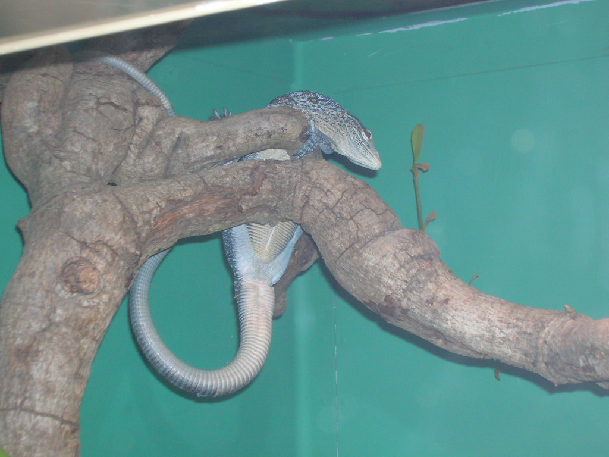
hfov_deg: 25.0
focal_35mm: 78
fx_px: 1372
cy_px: 228
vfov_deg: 18.9
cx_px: 304
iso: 138
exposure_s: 1/60.1
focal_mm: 13
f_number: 4.1
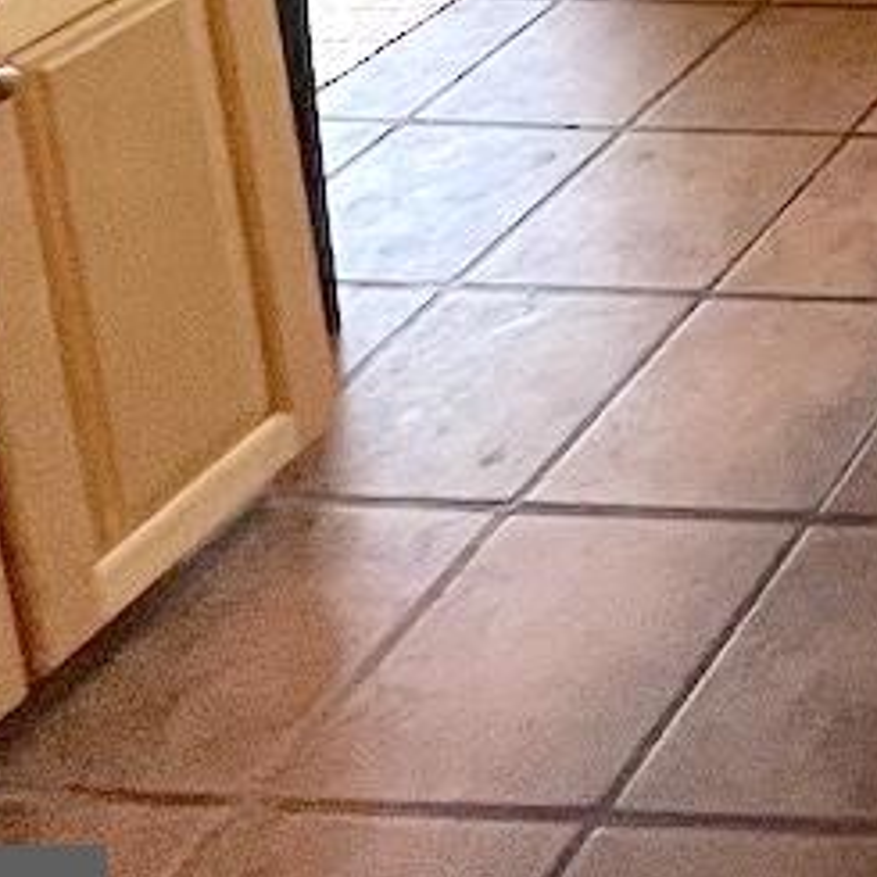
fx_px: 1720
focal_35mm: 60
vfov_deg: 20.5
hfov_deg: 17.7
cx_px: 1840
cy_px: -691
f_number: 1.8
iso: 160
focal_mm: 1.57
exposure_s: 1/60
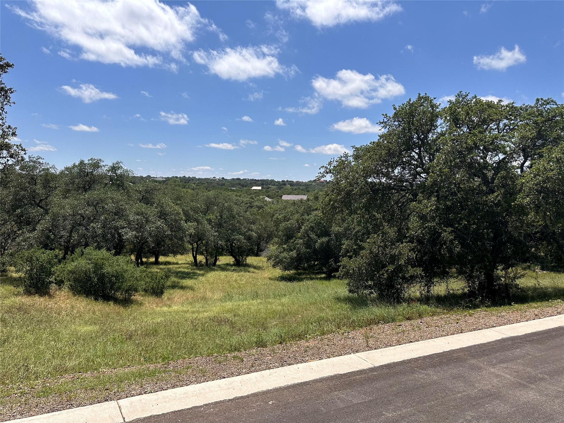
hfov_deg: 71.6
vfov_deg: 56.8
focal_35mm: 24
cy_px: 212
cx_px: 282
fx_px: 391
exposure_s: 1/6211
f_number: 1.78
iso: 80
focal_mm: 6.86
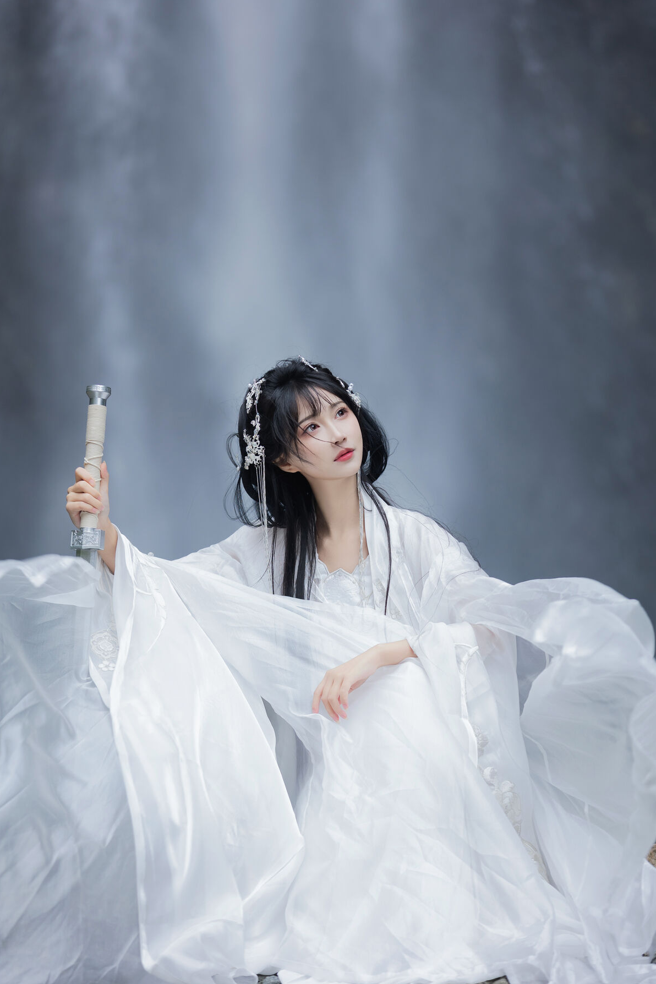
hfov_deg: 9.4
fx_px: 3990
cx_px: 327
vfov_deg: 14.1
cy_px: 489
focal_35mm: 146
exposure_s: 1/200
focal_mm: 145
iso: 100
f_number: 2.8
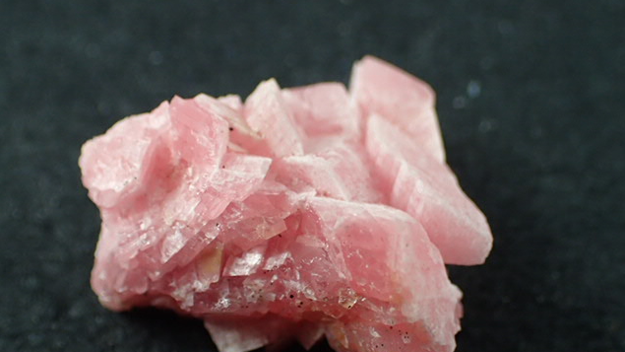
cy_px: 217
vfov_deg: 18.0
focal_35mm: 67
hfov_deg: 31.4
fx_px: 1110
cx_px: 313
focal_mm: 11.01
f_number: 3.6
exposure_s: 1/250
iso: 400
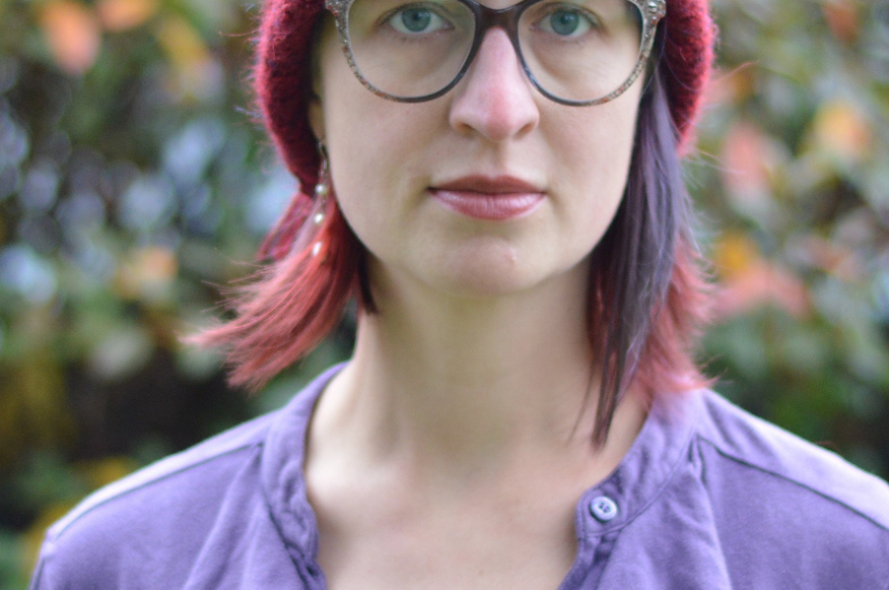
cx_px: 650
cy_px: 137
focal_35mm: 133
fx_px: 3280
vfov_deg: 10.3
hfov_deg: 15.4
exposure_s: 1/800
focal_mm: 50
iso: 400
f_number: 1.8
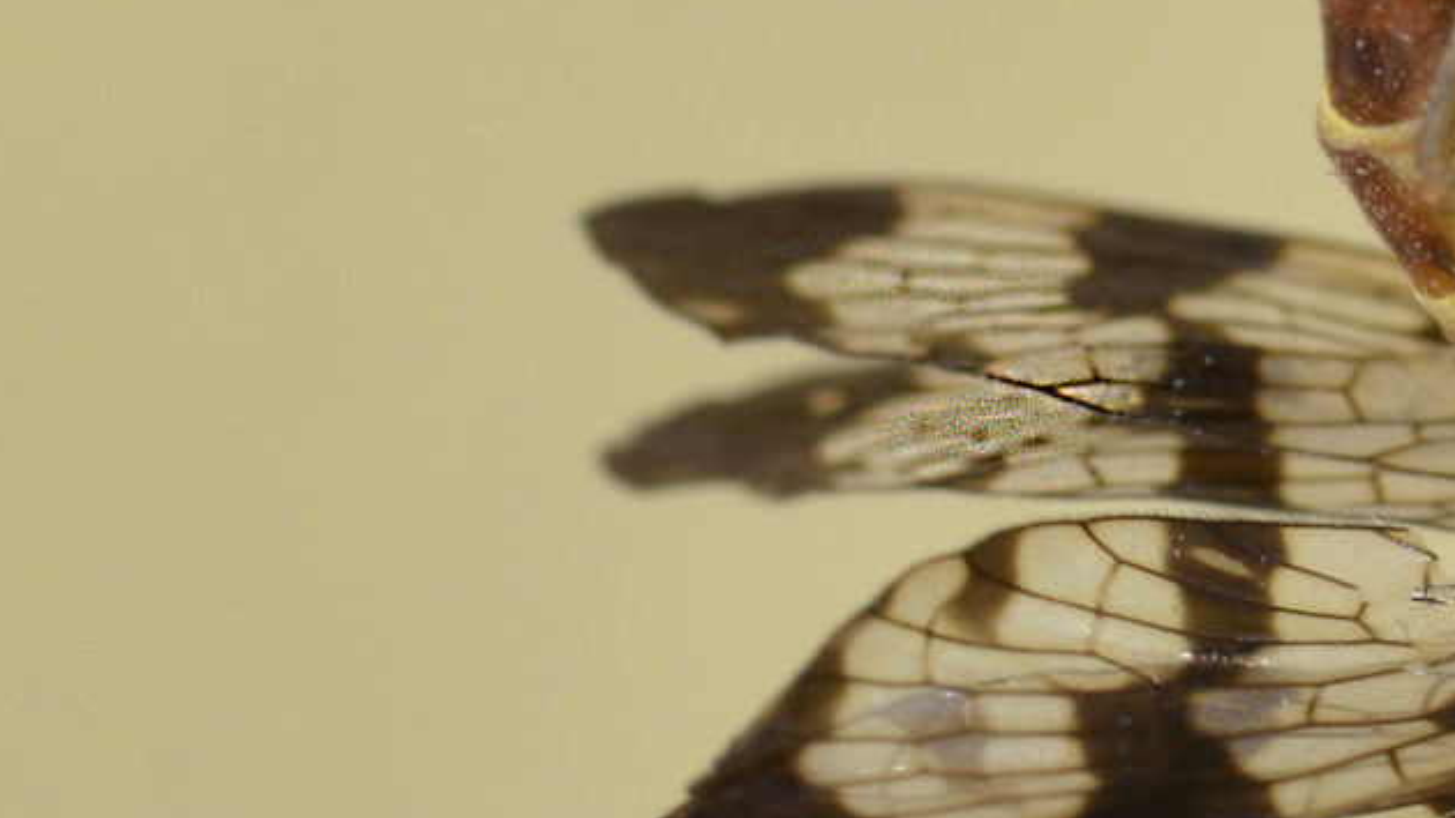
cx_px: 1797
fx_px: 24184
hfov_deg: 3.4
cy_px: 52
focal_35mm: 627
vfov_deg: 1.9
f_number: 18
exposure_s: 1/10
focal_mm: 105
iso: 125
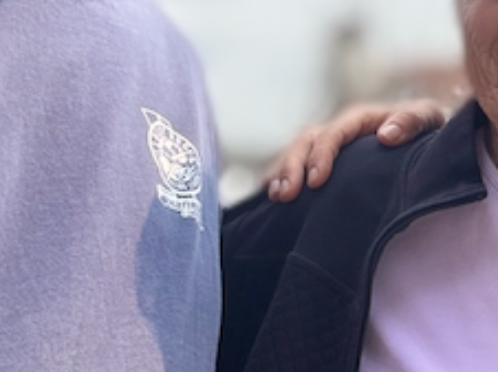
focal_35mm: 85
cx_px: 549
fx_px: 1222
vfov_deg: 16.9
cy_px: -11
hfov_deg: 21.8
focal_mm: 2.69
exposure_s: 1/1225
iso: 40
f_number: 1.9
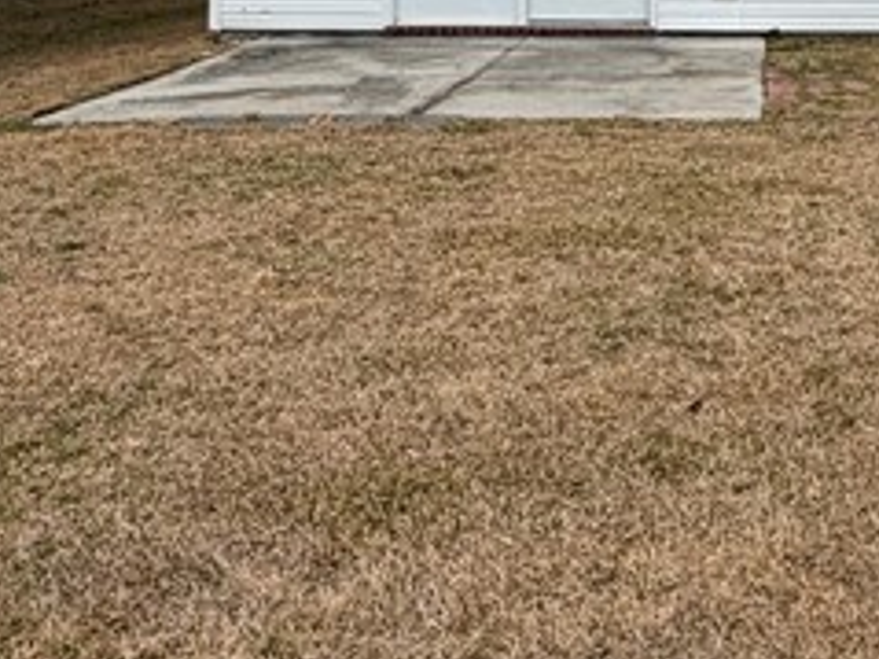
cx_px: 864
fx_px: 1523
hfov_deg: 30.1
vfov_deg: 22.3
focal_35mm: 60
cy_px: -155
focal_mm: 2.22
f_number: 2.2
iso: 20
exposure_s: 1/770
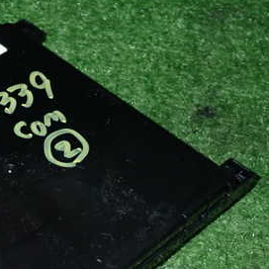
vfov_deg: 21.5
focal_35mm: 80
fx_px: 703
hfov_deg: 21.1
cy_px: 202
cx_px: 22
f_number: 8
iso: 800
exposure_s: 1/40
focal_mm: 7.31
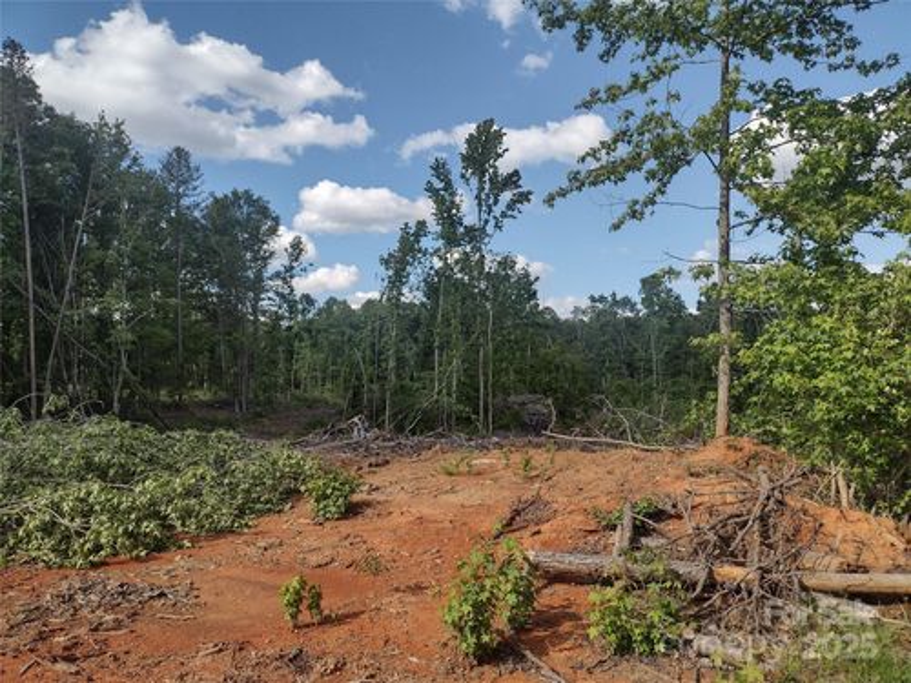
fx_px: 711
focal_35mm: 27
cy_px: 342
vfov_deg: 51.4
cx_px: 456
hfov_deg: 65.3
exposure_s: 1/1968
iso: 100
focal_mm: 4.71
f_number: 1.7
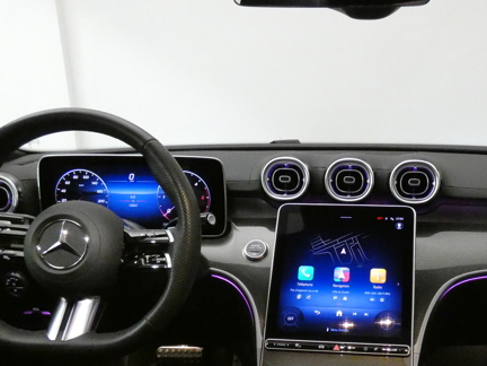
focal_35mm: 37
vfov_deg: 37.1
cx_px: 331
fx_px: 521
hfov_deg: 49.1
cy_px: 300
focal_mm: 3.6
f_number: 2.8
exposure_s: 1/60
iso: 1600
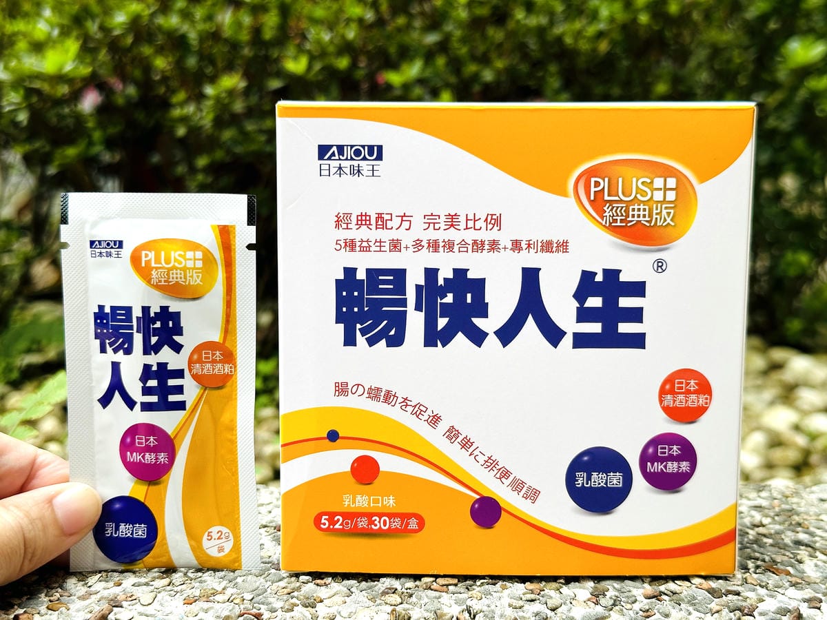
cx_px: 414
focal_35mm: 48
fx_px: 1147
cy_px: 310
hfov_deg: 39.7
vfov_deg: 30.3
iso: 50
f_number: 1.78
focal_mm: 6.86
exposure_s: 1/121
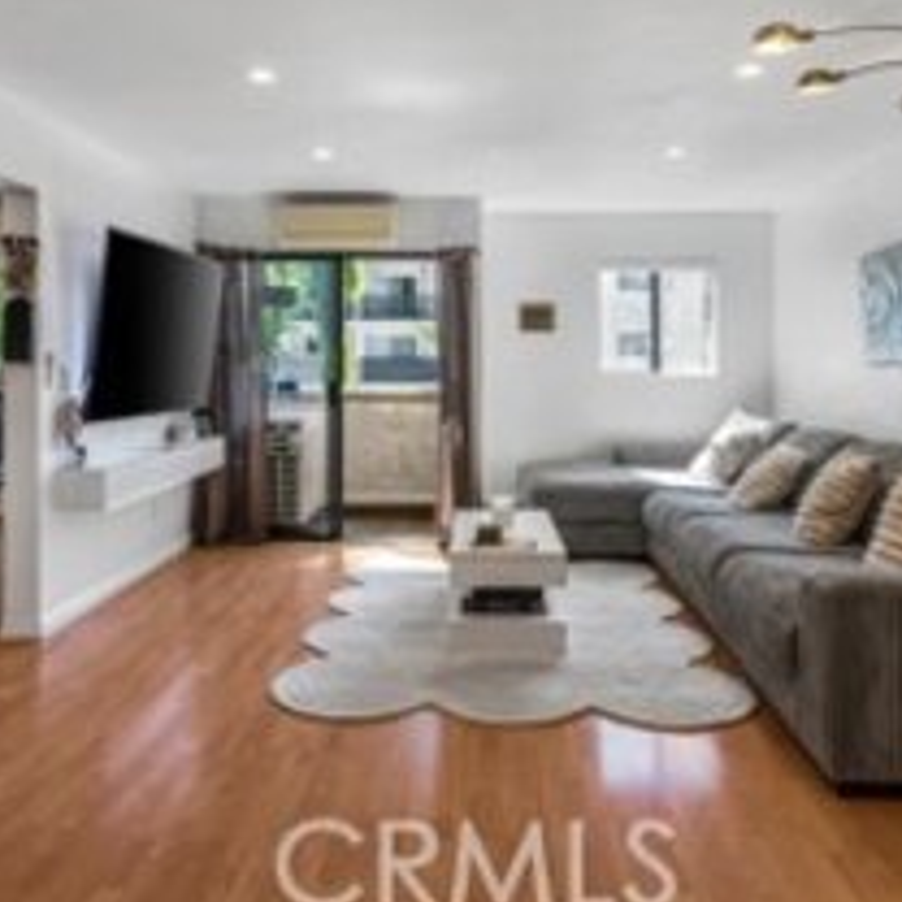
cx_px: 442
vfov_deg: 49.4
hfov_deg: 49.7
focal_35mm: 33
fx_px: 973
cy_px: 351
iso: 320
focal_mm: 20
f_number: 9.5
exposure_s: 1/2
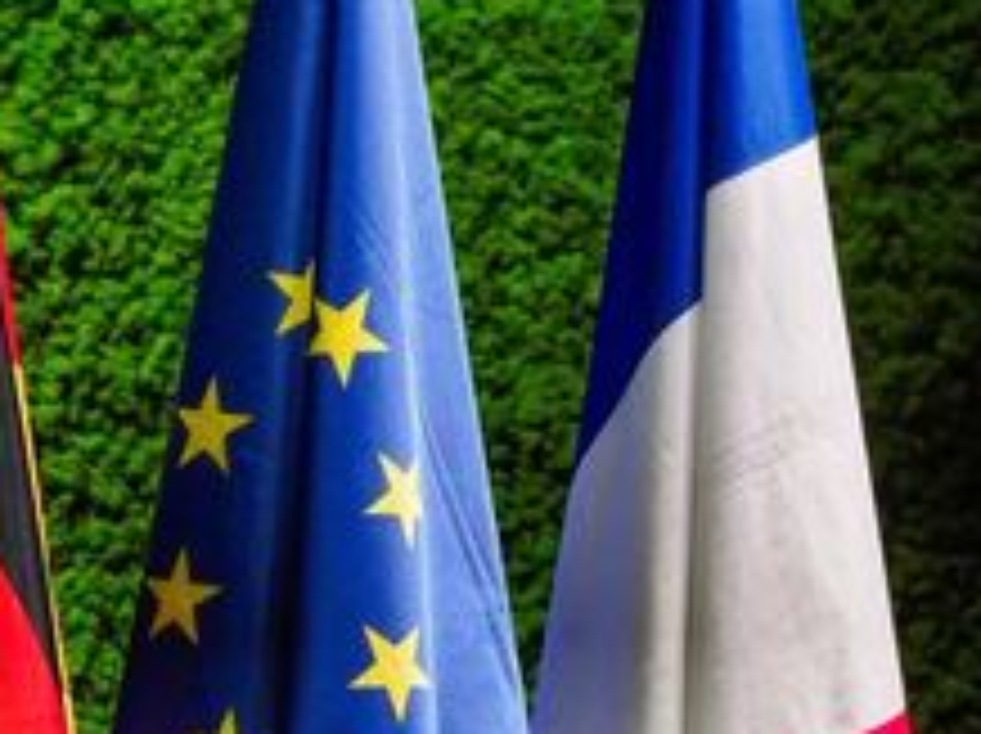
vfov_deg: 1.7
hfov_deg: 2.2
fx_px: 25109
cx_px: -212
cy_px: 464
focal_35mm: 887
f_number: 3.5
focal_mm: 142
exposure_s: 1/160
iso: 1600
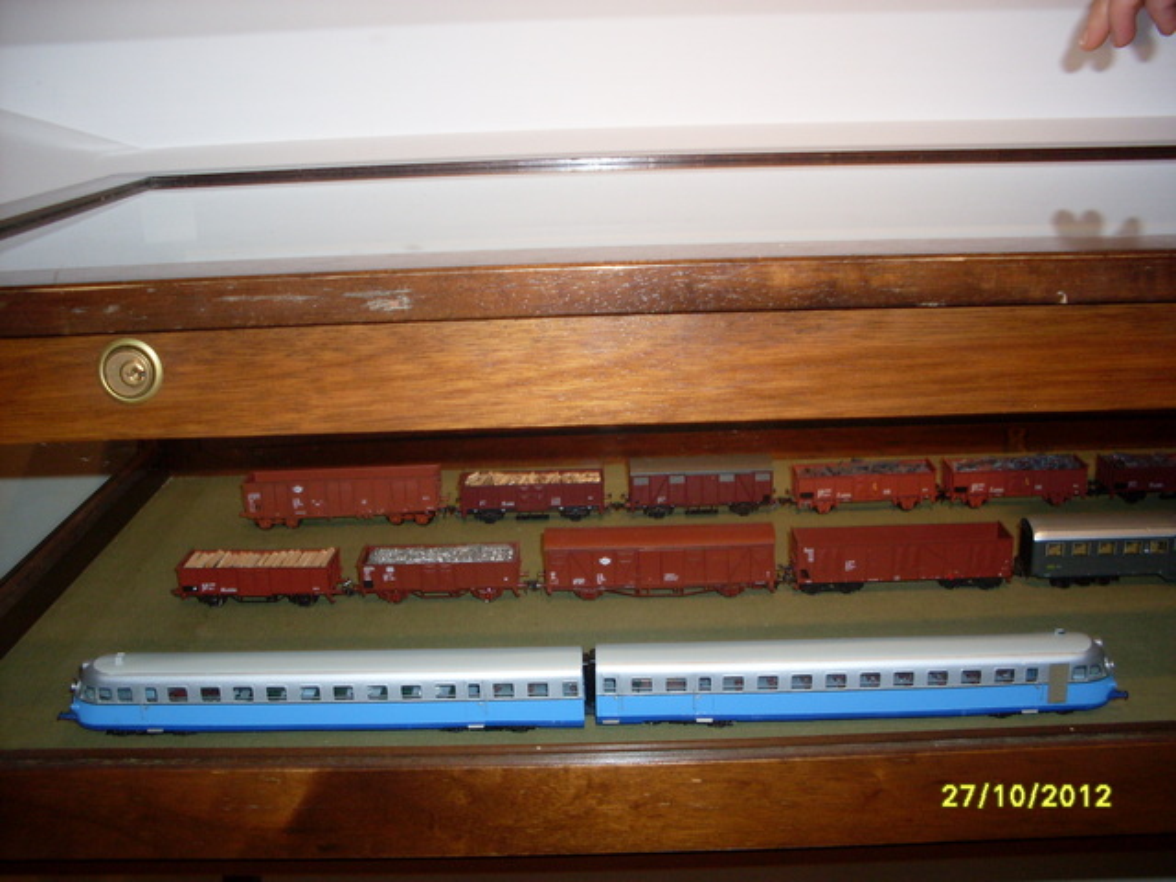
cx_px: 588
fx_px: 1291
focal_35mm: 38
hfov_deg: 49.0
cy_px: 441
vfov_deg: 37.7
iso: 100
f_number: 2.8
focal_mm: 6.3
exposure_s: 1/45
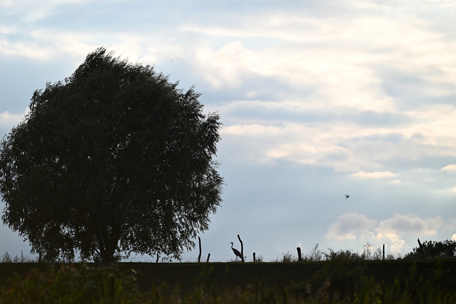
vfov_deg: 5.5
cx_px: 228
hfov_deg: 8.2
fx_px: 3167
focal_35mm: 250
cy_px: 152
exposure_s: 1/640
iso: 100
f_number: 6.3
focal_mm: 250
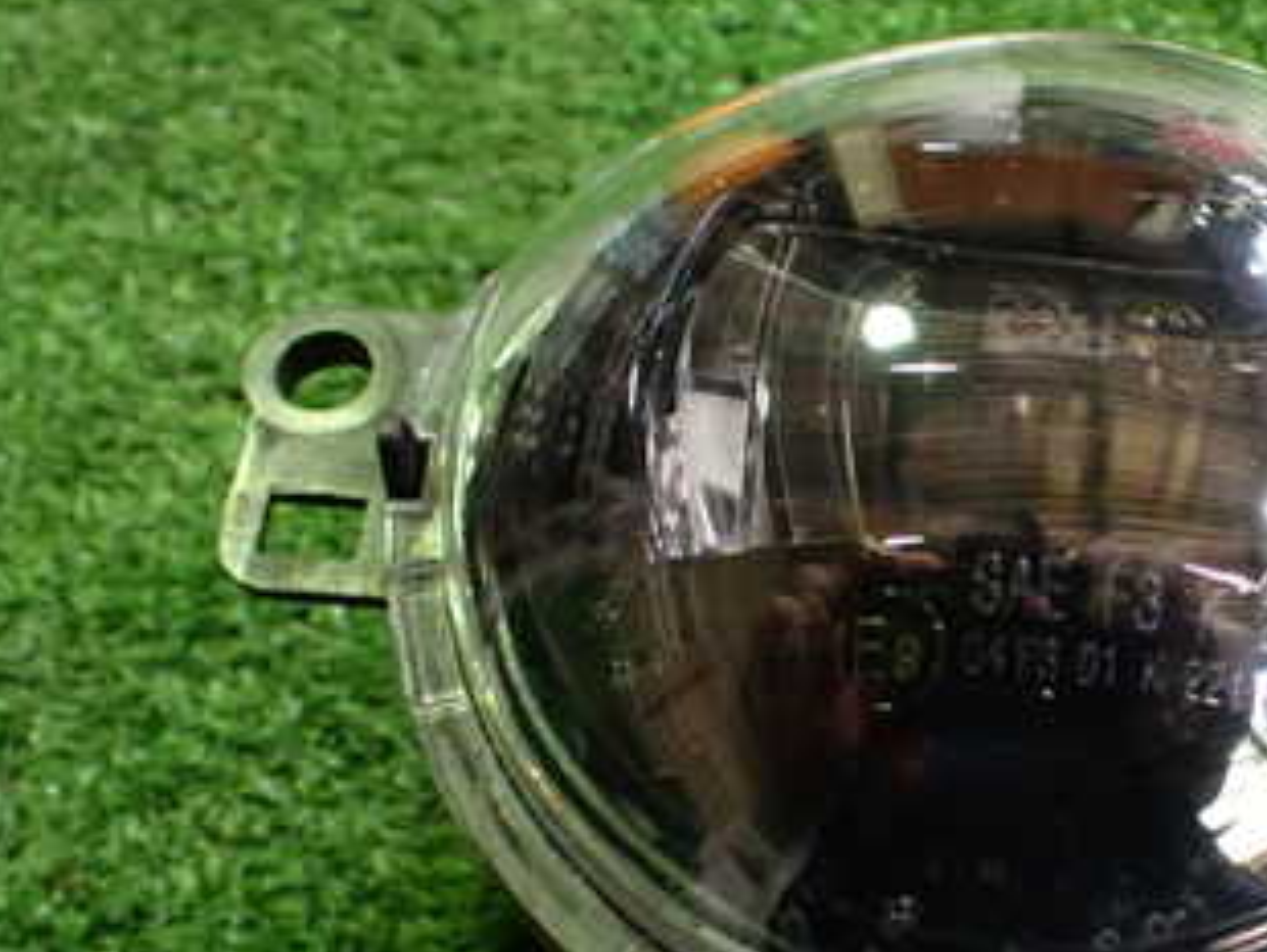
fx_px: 2125
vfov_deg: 25.2
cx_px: 1005
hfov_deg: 32.3
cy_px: 601
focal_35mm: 58
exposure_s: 1/60
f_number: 2.3
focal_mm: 5.4
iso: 800
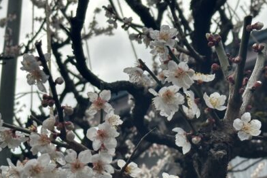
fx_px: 660
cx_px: 119
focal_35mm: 89
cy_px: 112
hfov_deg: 22.9
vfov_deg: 15.3
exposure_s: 1/5263
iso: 64
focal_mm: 6.86
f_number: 1.78
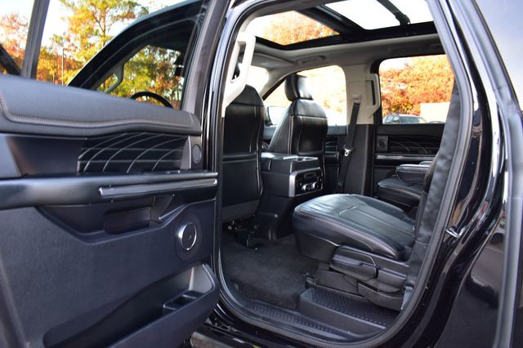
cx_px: 262
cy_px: 174
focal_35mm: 27
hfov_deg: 67.4
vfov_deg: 47.9
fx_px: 392
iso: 500
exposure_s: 1/15
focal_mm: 18
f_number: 6.3
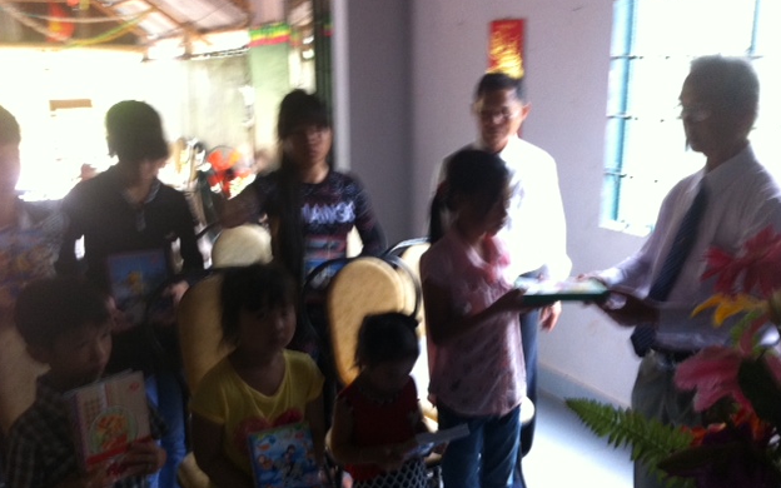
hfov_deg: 51.5
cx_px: 383
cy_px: 282
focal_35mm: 38
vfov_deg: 33.5
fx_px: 809
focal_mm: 3.85
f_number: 2.8
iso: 160
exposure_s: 1/17
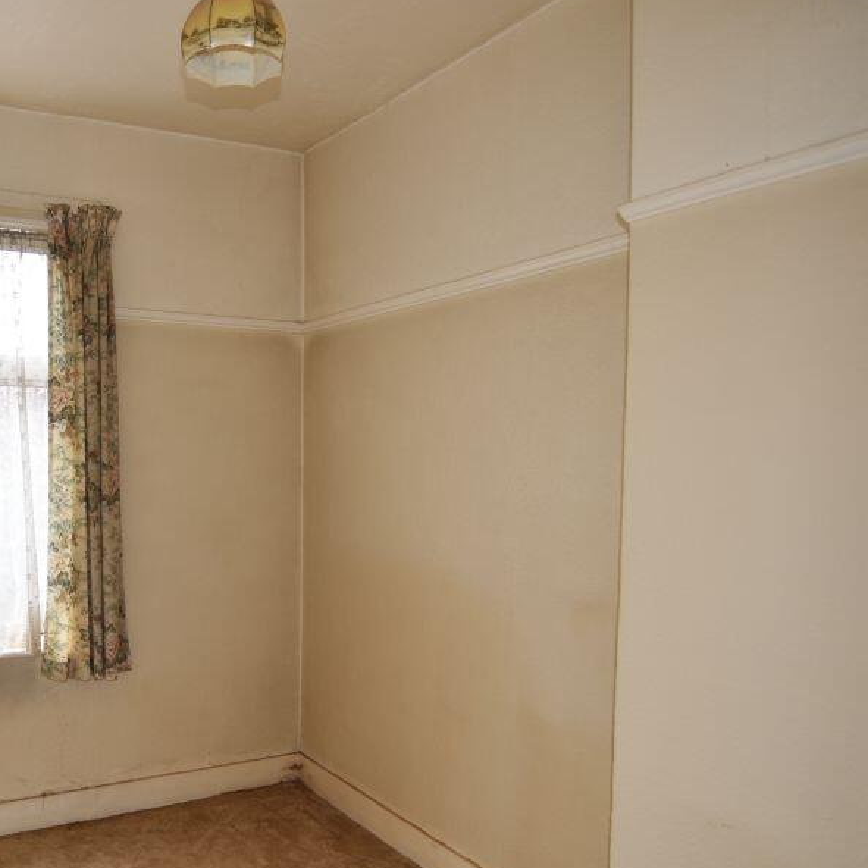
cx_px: 163
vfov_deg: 55.9
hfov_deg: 52.2
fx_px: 815
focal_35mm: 29
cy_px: 487
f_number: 2.8
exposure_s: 1/160
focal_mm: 13
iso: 200
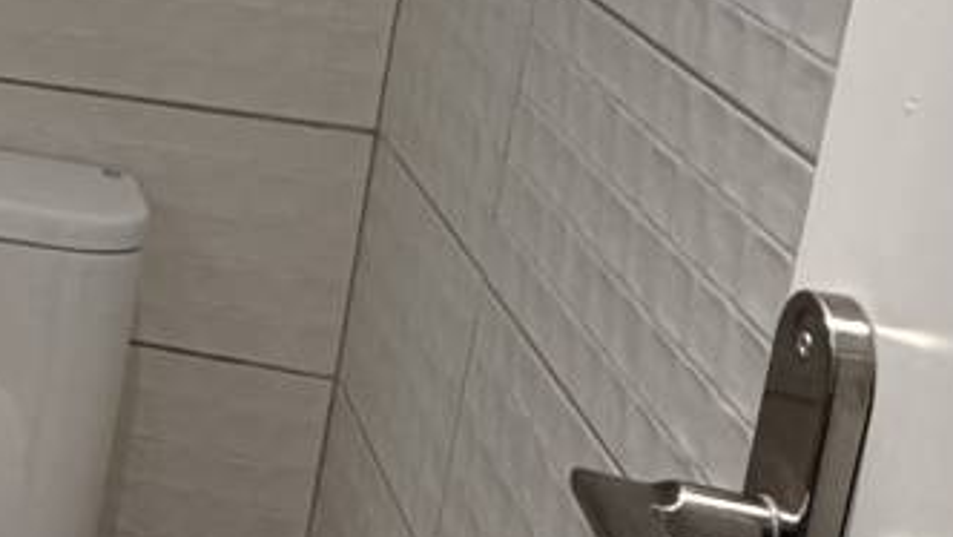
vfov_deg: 16.4
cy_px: -197
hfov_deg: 21.0
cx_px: -758
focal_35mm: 69
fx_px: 1744
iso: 125
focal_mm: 2.22
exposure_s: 1/100
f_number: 2.2
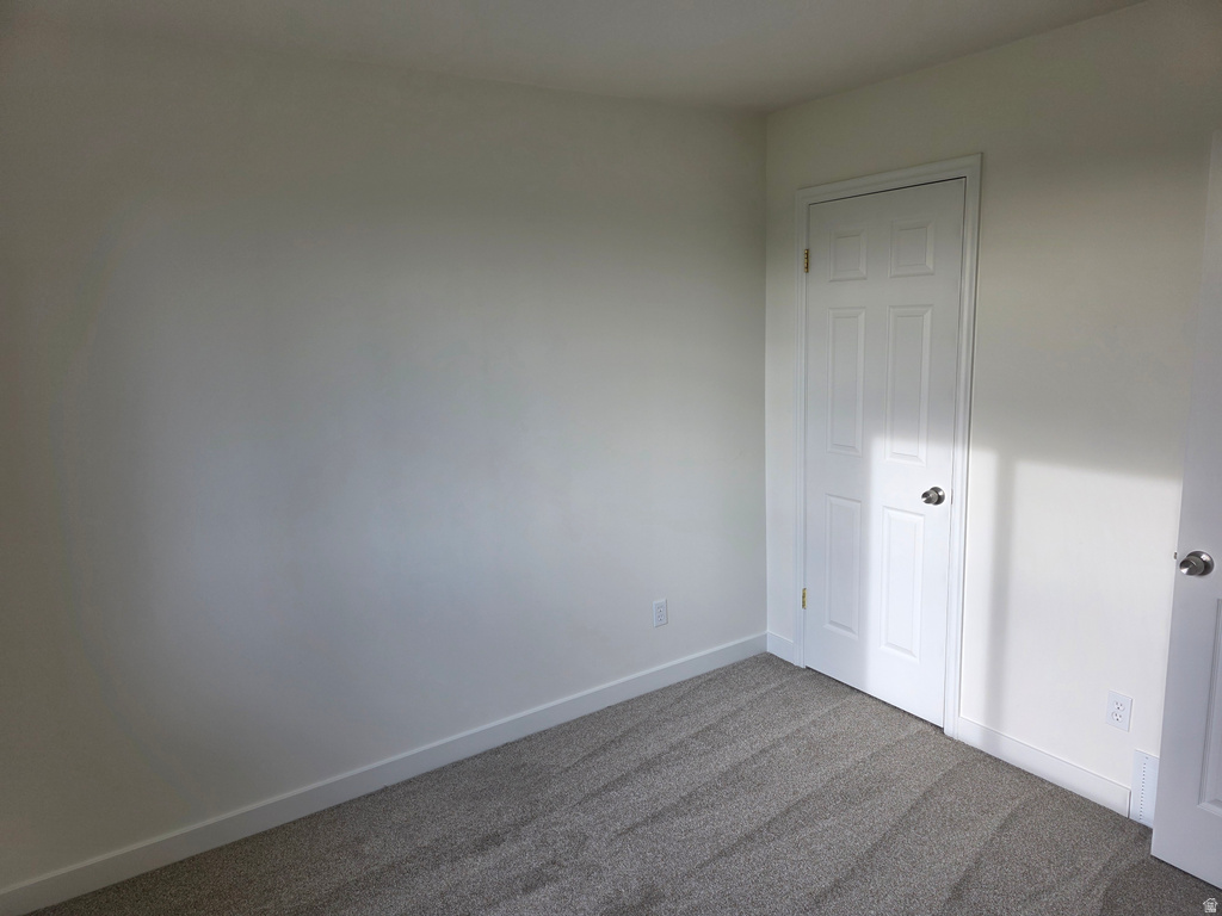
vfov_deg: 58.9
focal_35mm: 23
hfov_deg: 73.9
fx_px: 812
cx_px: 611
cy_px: 458
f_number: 1.7
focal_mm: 6.3
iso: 40
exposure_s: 1/120
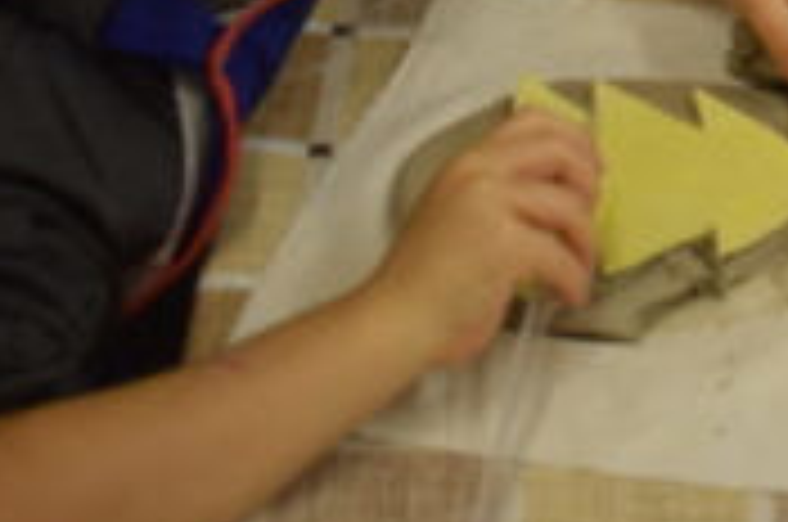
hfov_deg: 14.4
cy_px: -286
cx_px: 1238
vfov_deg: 10.0
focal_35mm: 132
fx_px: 2884
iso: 400
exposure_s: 1/80
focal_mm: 24
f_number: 4.5
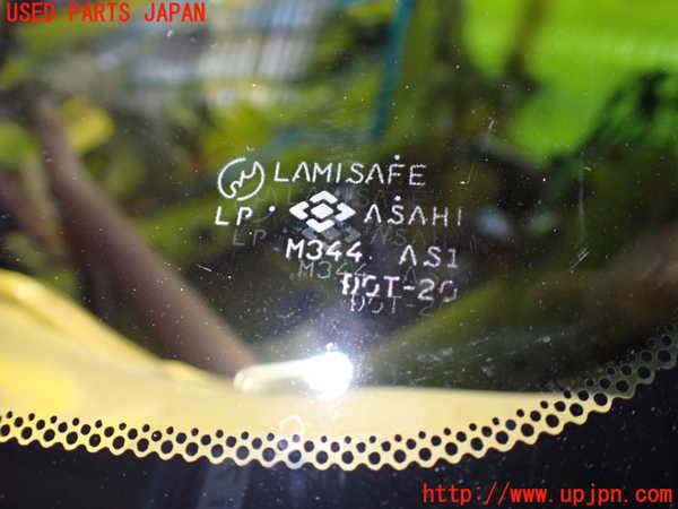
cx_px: 339
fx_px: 588
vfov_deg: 46.8
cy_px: 254
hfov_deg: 60.0
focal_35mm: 30
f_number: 2.3
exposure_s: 1/80
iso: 800
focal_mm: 5.4
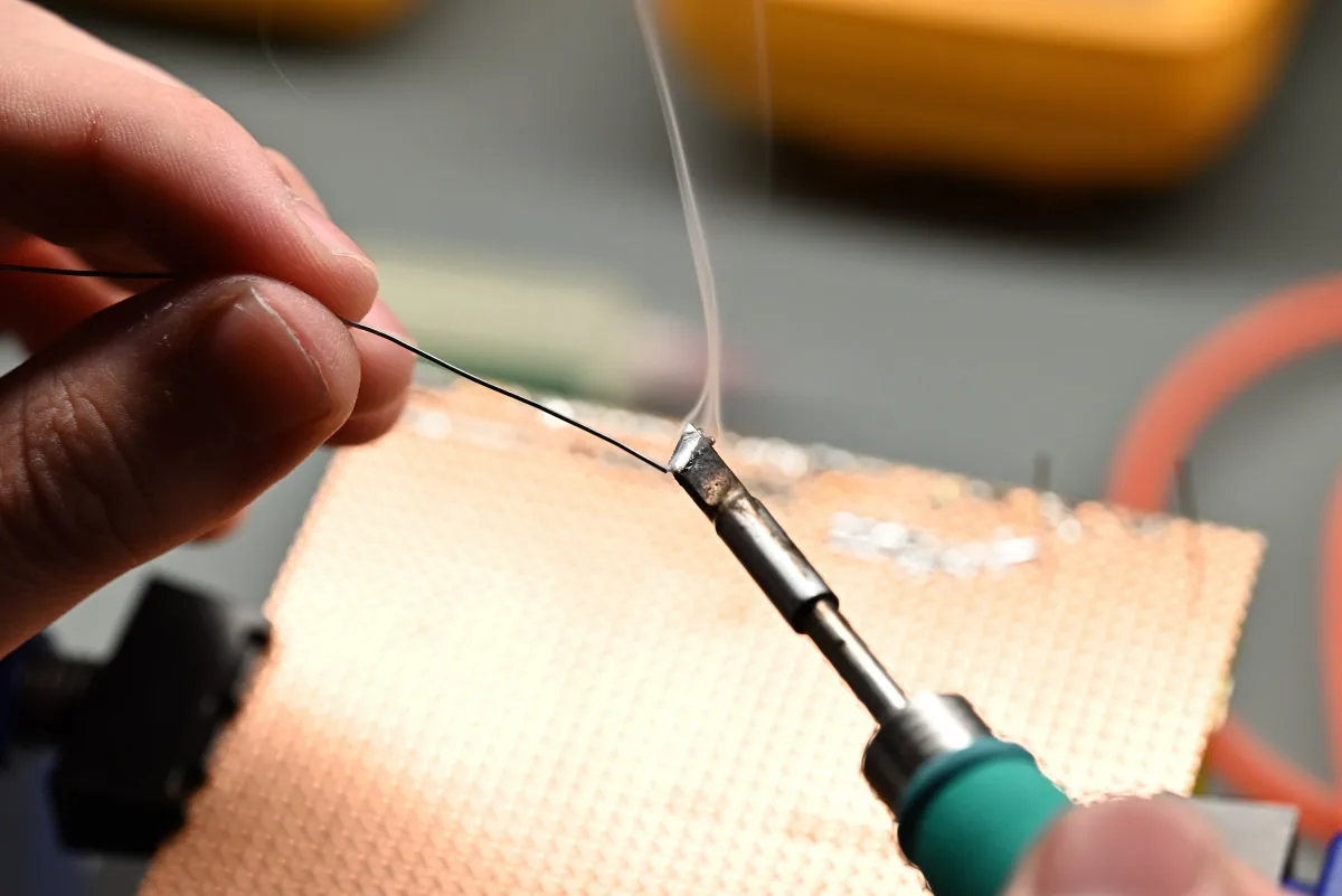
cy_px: 448
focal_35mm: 105
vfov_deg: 13.1
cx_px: 671
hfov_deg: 19.4
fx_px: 3915
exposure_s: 1/60
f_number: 8
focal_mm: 105
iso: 800
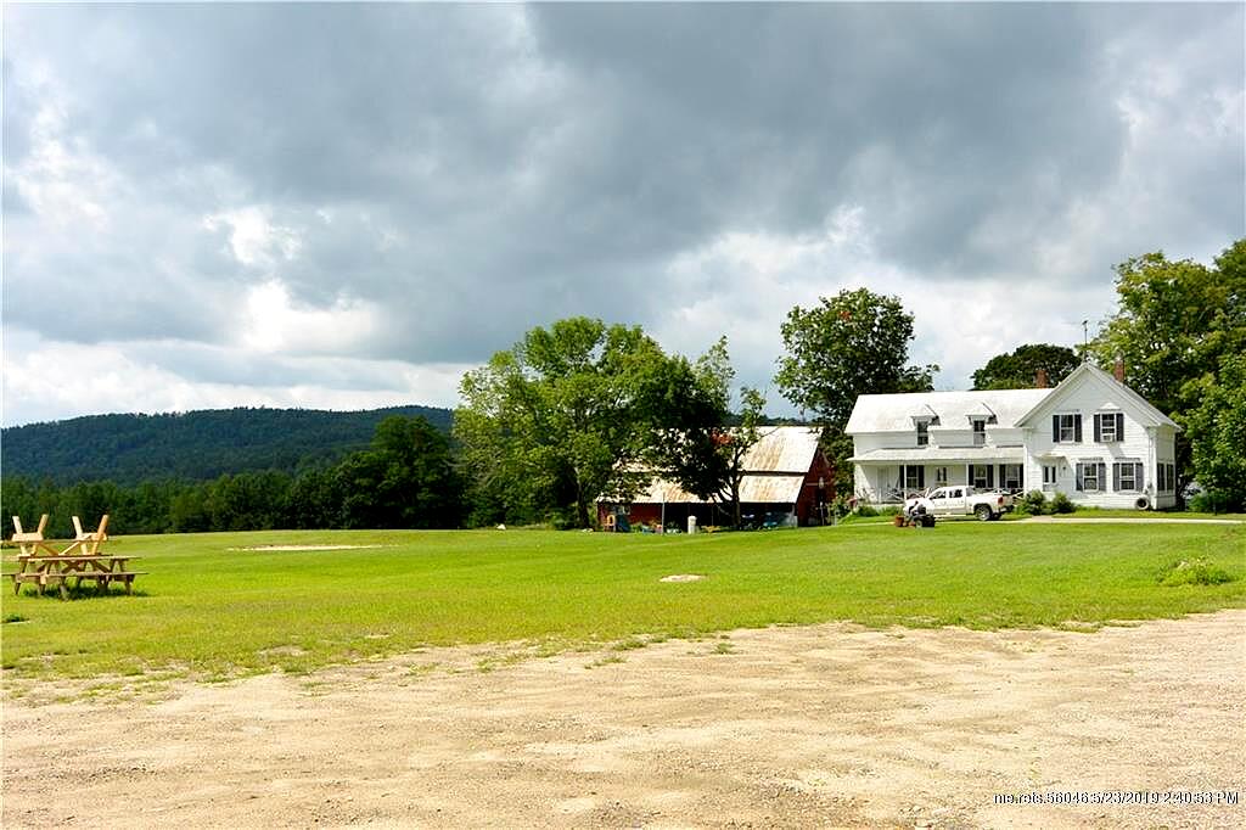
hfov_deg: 54.4
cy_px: 415
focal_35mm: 35
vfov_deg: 37.8
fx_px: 1211
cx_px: 623
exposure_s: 1/640
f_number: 6.3
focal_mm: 13
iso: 160
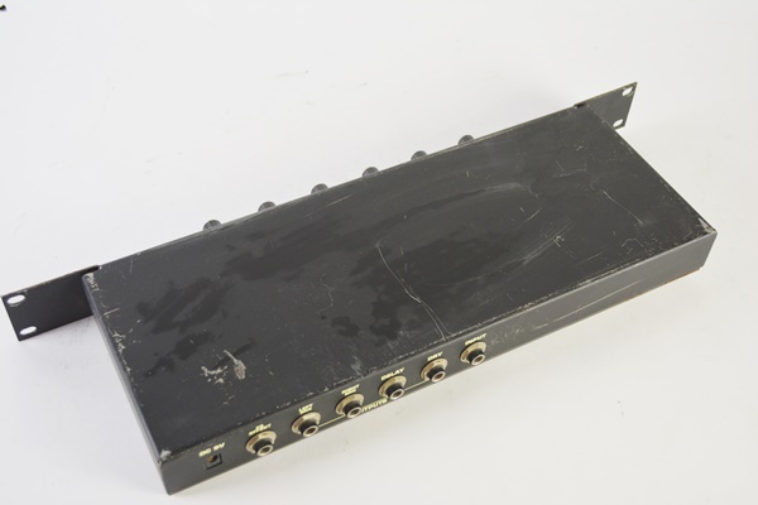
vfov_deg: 28.1
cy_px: 252
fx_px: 1011
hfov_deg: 41.1
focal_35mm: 48
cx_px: 379
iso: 400
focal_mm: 32
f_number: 4.8
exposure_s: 1/80
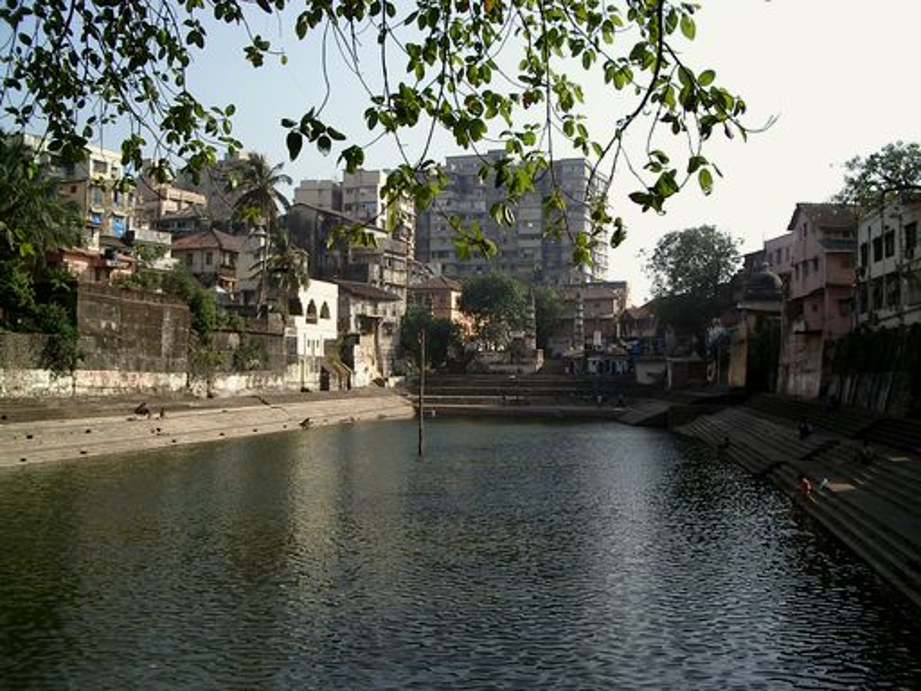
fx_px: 1011
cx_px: 460
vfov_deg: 37.7
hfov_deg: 49.0
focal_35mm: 38
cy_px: 346
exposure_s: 1/320
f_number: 4.8
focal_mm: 5.8
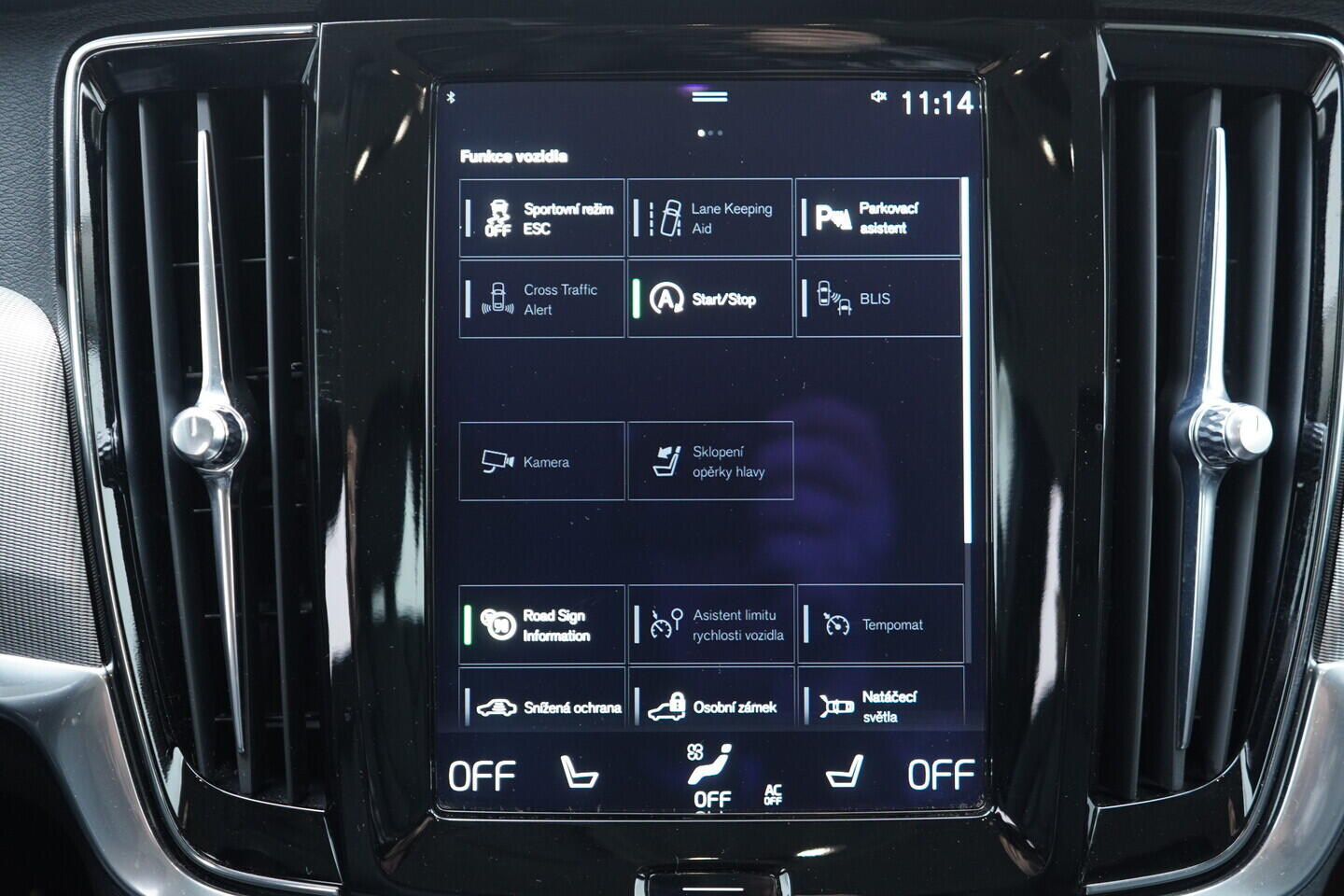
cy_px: 448
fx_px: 1344
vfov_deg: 36.9
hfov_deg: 53.1
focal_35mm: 36
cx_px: 672
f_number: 2.8
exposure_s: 1/40
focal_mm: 24
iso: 640
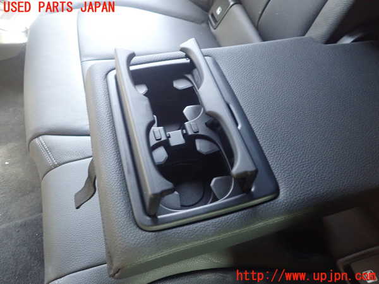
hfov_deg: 69.4
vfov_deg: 54.9
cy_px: 142
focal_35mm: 25
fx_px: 274
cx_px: 190
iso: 800
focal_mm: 4.5
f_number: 2
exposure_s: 1/25
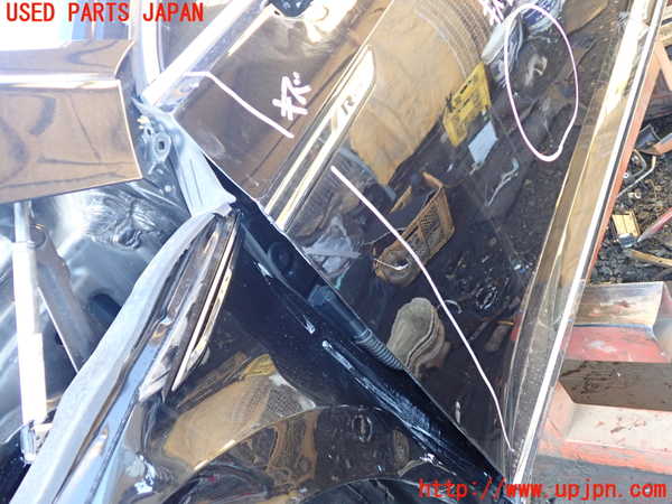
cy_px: 252
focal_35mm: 30
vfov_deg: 46.8
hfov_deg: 60.0
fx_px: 582
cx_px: 336
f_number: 2.3
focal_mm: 5.4
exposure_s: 1/30
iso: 400
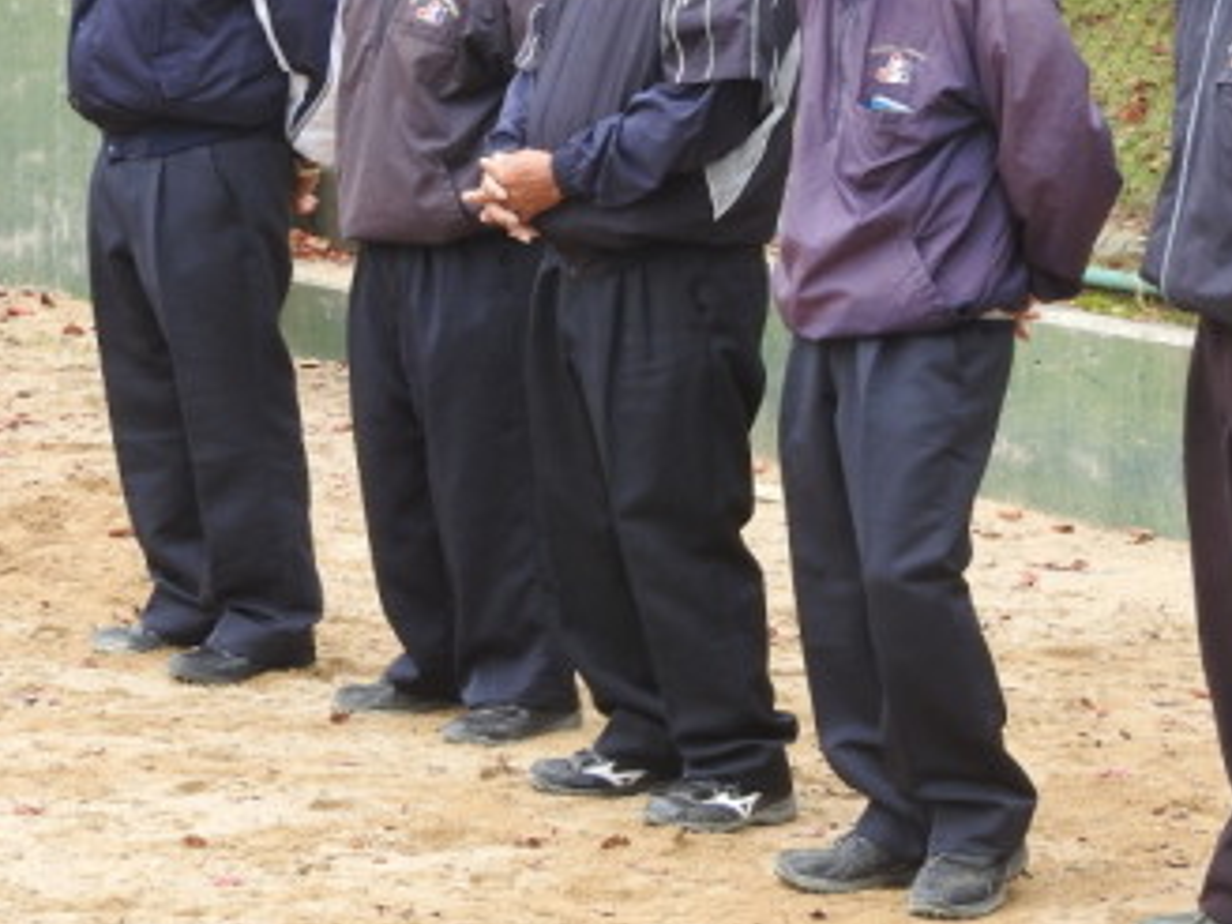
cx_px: 815
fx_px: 6833
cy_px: 237
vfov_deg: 7.7
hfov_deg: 10.3
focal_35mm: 192
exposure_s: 1/60
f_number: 4.8
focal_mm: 18.8
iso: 125
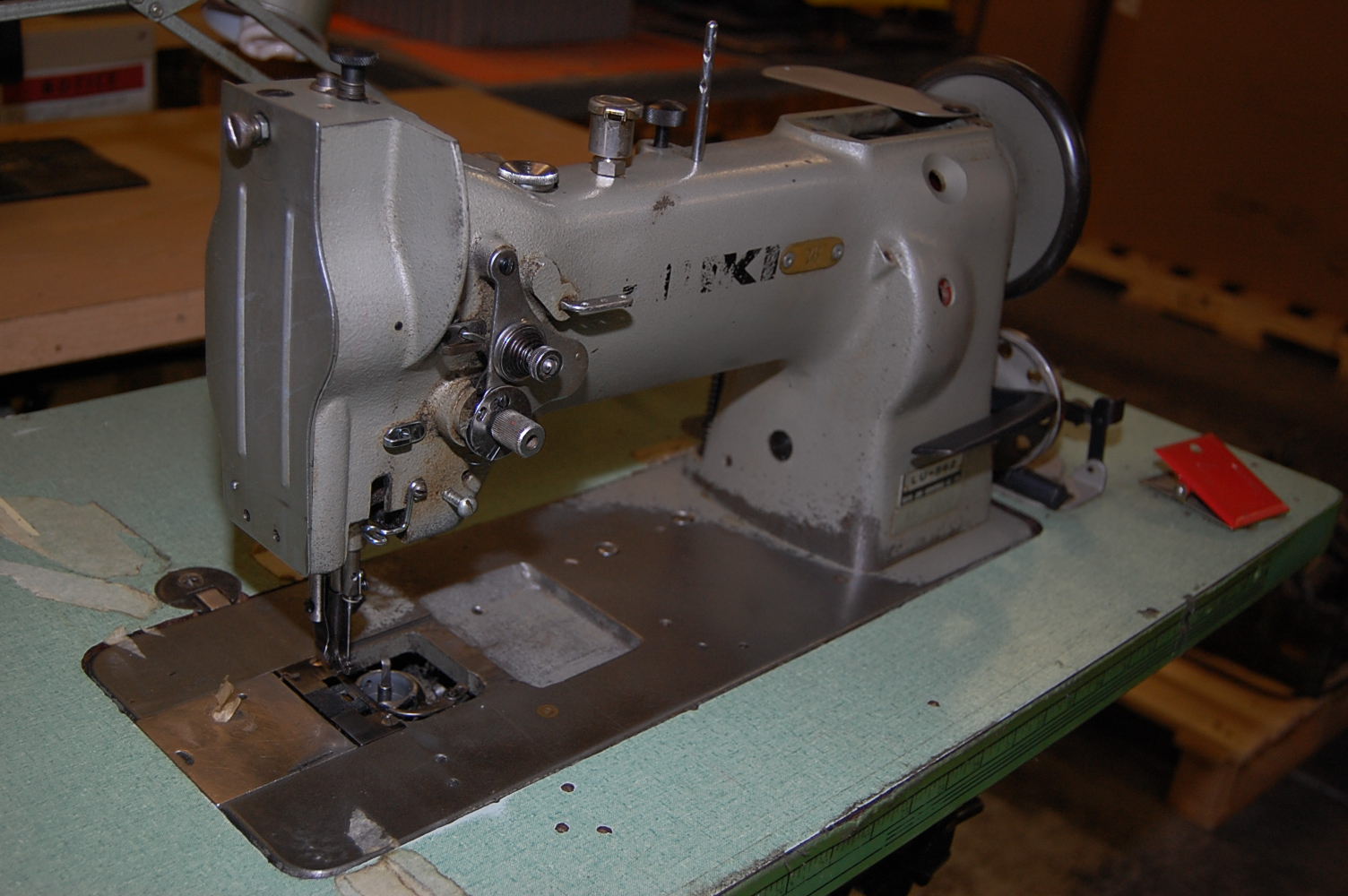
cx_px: 674
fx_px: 1459
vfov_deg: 34.1
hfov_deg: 49.6
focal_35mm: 39
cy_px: 448
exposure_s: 1/60
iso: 400
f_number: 4.2
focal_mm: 26
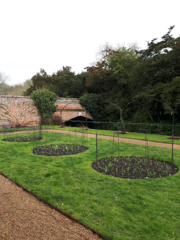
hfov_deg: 51.4
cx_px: 90
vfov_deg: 65.3
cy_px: 120
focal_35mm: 27
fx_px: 187
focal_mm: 3.6
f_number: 1.9
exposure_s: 1/341
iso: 40
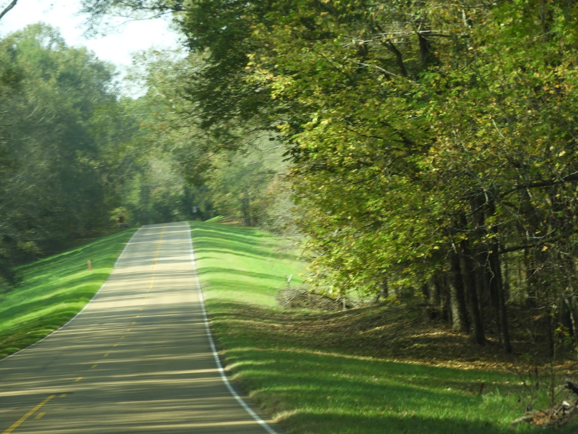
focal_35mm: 200
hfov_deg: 9.9
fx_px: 3339
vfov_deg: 7.4
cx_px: 289
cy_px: 217
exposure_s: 1/100
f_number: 5.3
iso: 100
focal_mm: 35.8
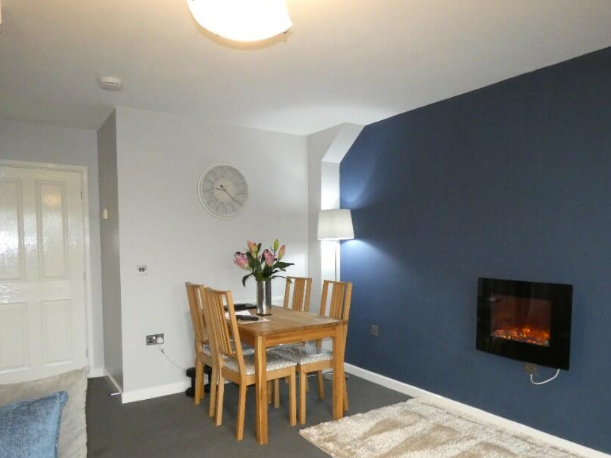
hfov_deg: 69.4
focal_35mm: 25
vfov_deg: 54.6
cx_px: 316
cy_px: 269
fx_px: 441
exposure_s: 1/60
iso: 800
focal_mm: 3.6
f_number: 2.8
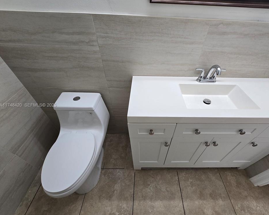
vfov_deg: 88.0
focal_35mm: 14
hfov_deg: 100.4
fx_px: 111
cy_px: 105
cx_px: 147
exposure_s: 1/60
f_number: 2.2
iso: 80
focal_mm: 2.2
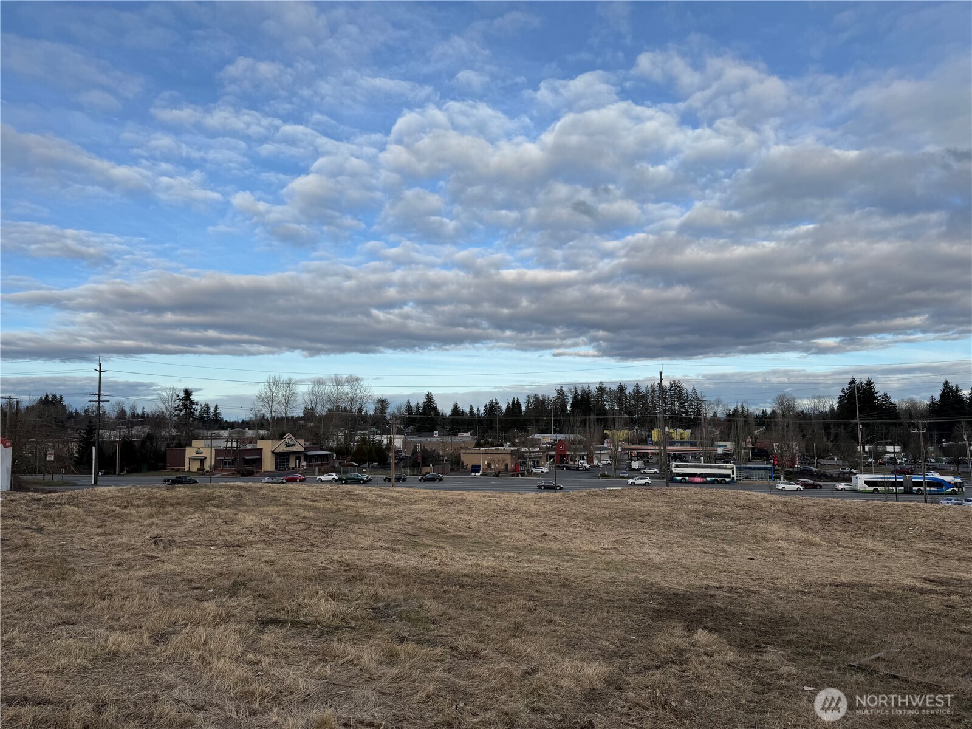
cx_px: 486
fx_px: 674
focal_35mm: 24
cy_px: 364
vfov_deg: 56.8
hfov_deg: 71.6
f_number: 1.78
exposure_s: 1/3247
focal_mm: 6.76
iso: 80
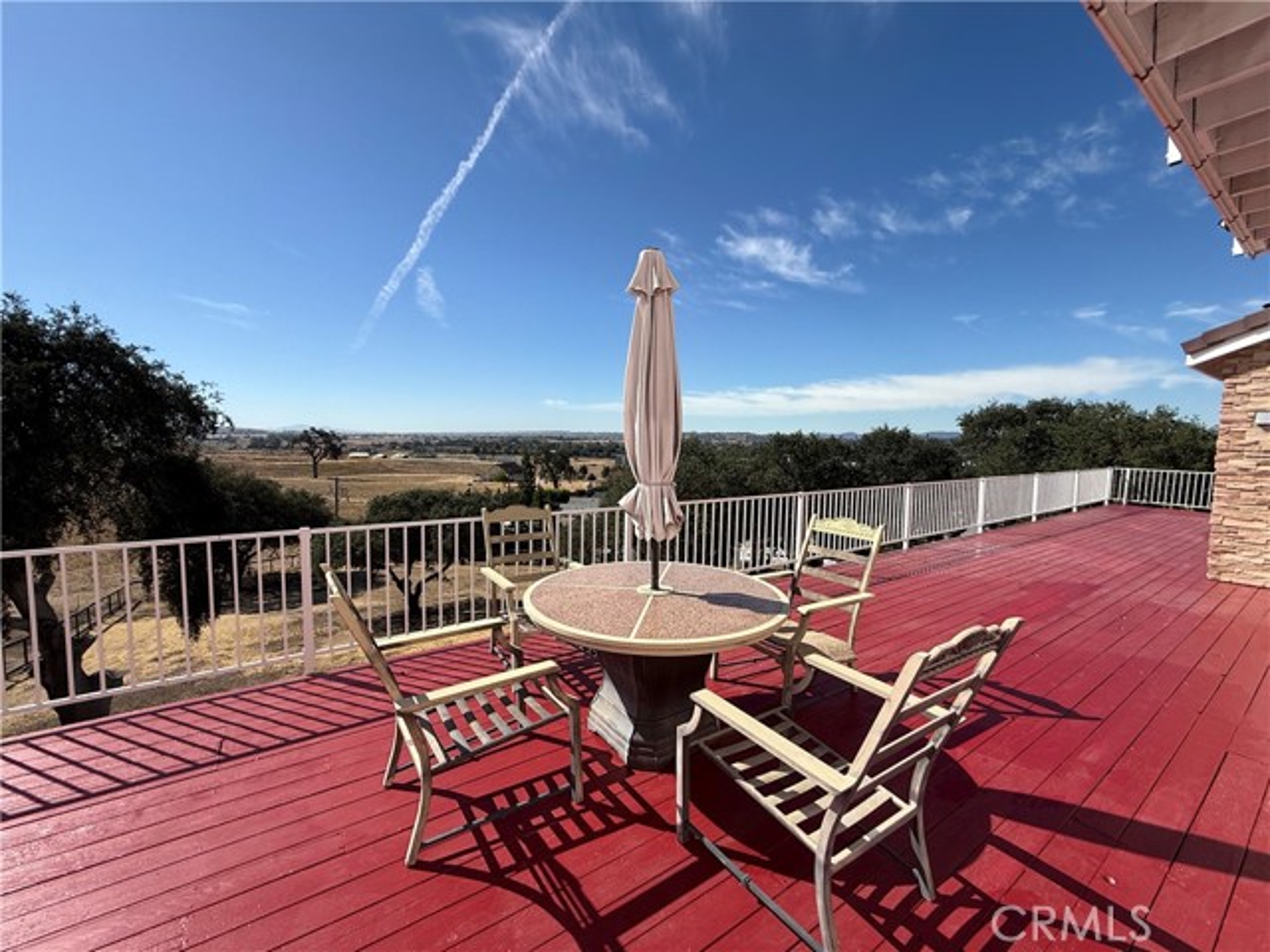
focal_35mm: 14
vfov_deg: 85.7
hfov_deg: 102.1
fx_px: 514
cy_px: 476
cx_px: 635
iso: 50
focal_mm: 2.22
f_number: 2.2
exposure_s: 1/3460
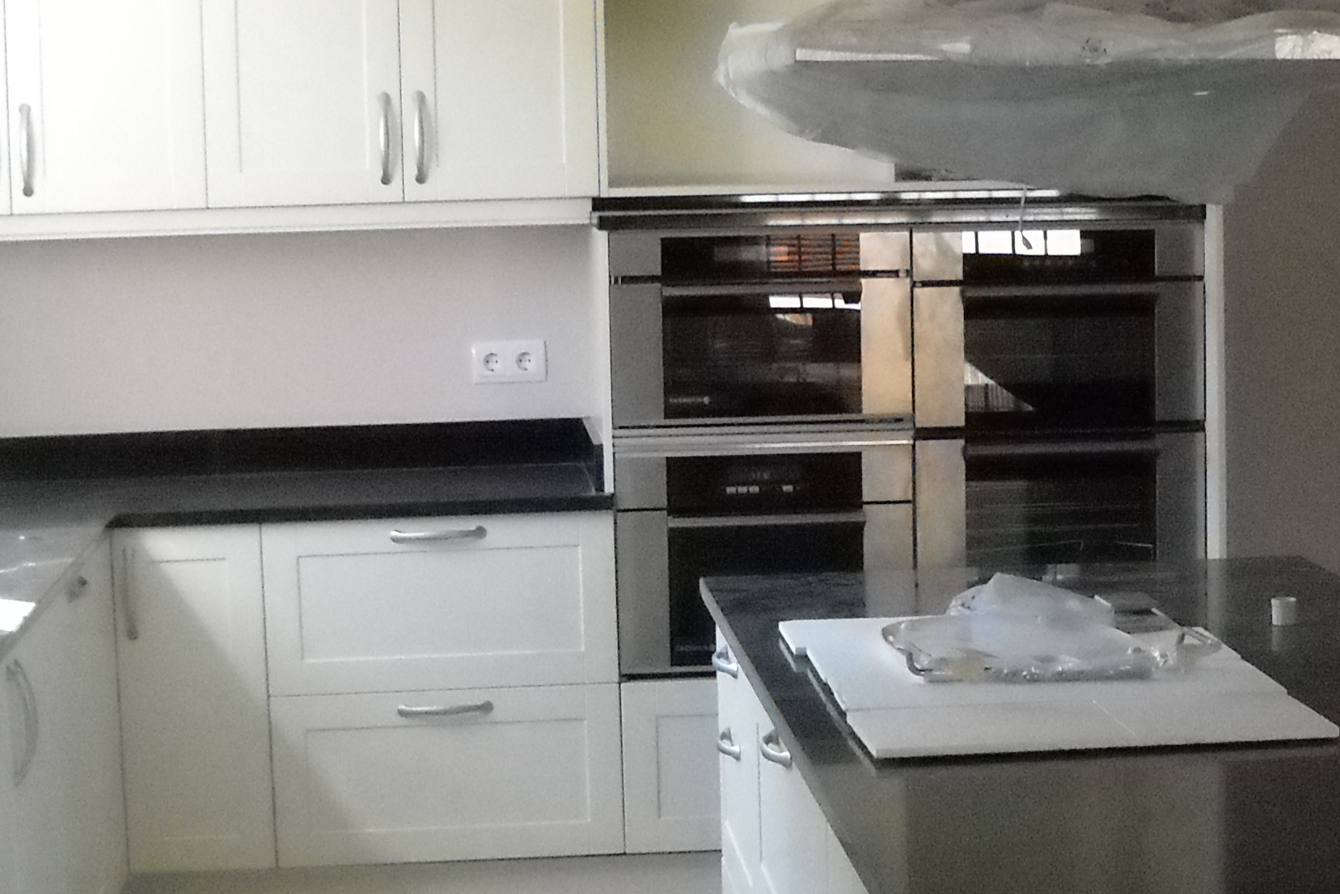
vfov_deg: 16.2
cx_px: 868
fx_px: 3127
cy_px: 580
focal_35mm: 84
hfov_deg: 24.1
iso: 800
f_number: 3.1
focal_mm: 6.72
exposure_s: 1/209
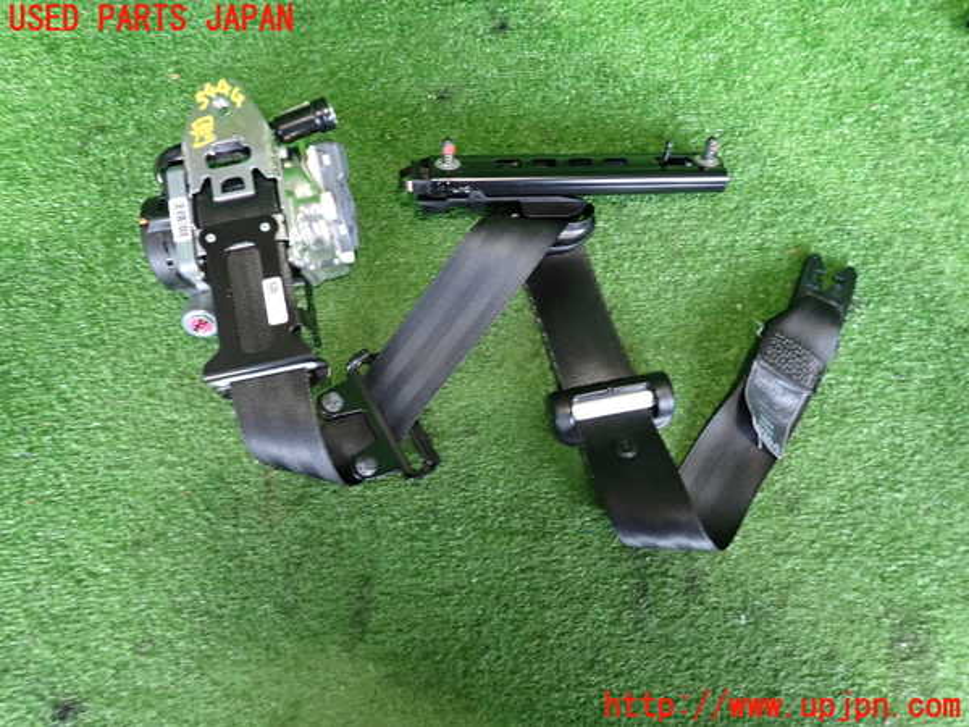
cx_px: 484
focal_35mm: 25
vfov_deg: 54.9
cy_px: 364
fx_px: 700
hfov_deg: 69.4
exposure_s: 1/30
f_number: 2
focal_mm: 4.5
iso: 500
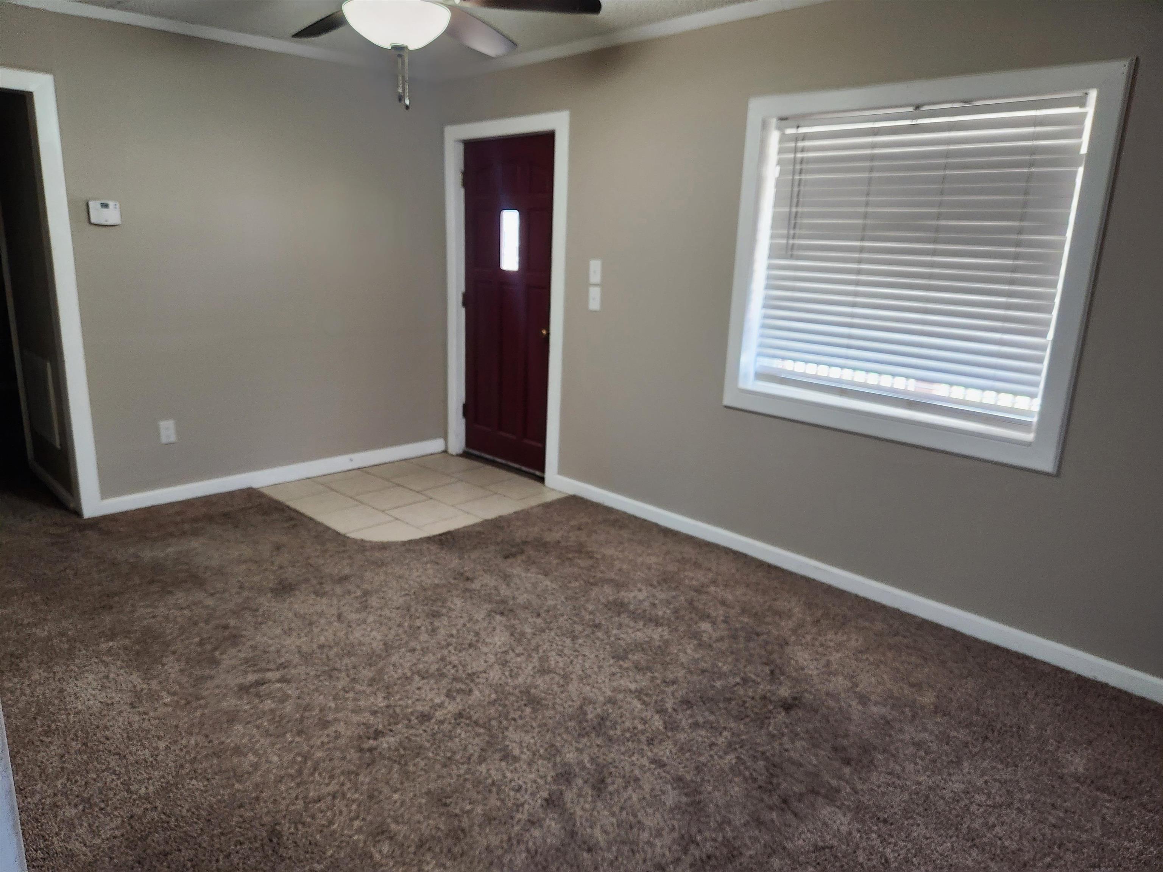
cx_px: 582
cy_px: 436
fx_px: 773
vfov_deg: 58.9
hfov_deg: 73.9
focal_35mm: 23
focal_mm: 5.4
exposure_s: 1/120
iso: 500
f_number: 1.8
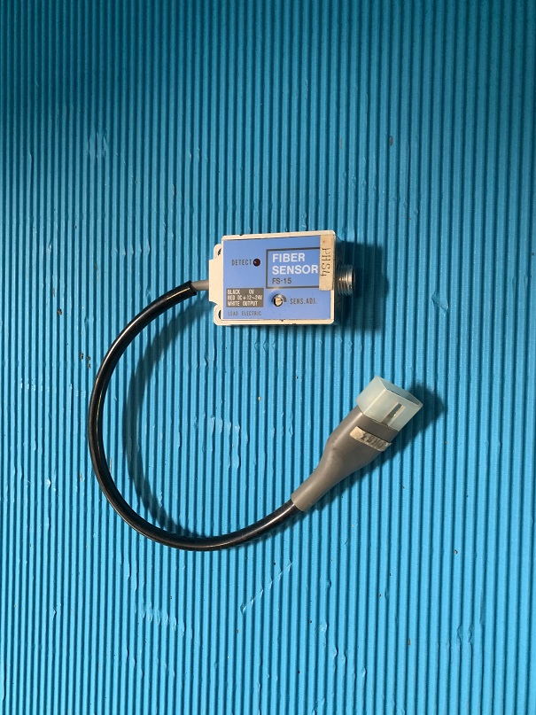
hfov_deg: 53.1
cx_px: 268
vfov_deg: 67.3
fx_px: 537
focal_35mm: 26
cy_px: 358
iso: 160
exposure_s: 1/60
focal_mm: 4.25
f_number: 1.8
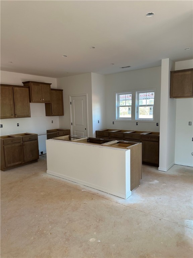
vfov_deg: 71.6
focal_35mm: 24
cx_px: 96
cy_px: 129
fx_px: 178
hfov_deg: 56.8
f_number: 1.78
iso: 160
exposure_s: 1/121
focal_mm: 6.86
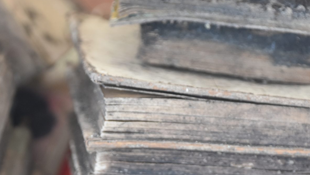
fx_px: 2680
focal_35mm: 326
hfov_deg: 6.6
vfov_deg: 3.7
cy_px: 165
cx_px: 115
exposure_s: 1/200
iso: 800
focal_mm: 116
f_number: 7.1
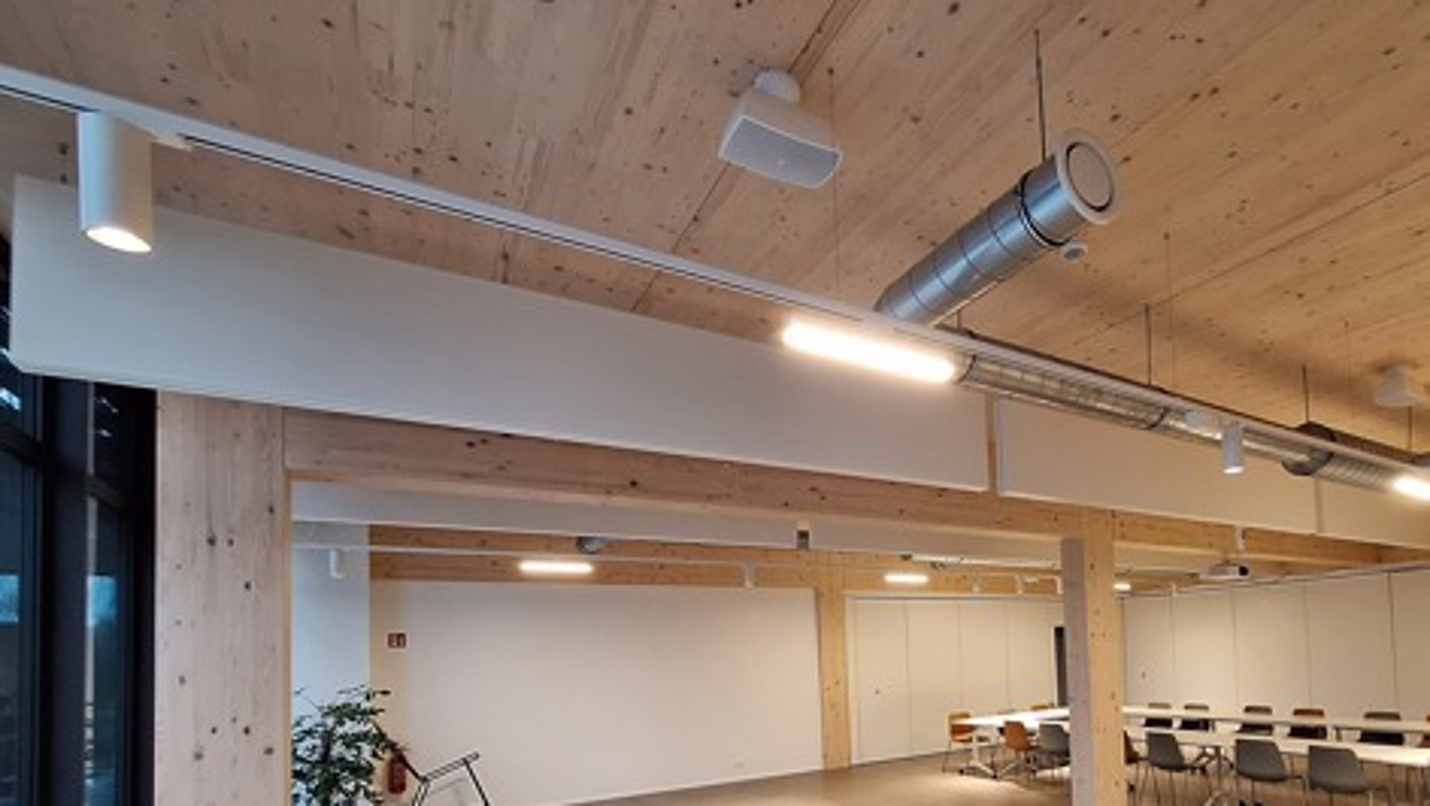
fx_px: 683
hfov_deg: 91.0
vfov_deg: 57.1
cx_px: 882
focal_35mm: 18
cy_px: 630
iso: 160
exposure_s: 1/40
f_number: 2.2
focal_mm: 1.74
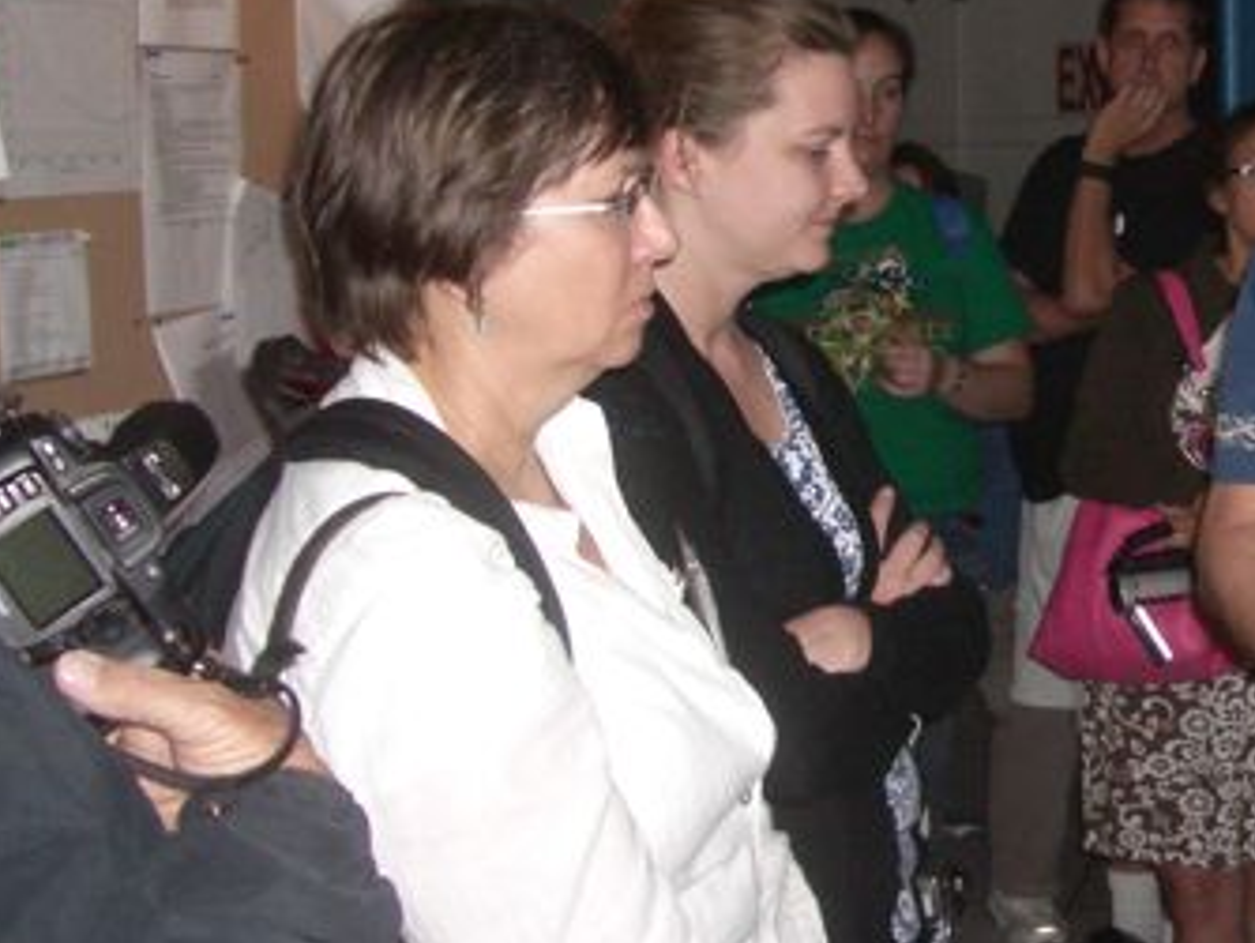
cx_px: 1172
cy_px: 259
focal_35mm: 67
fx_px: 2431
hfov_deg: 27.7
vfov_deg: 21.8
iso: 200
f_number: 2.6
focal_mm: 5.8
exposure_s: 1/60
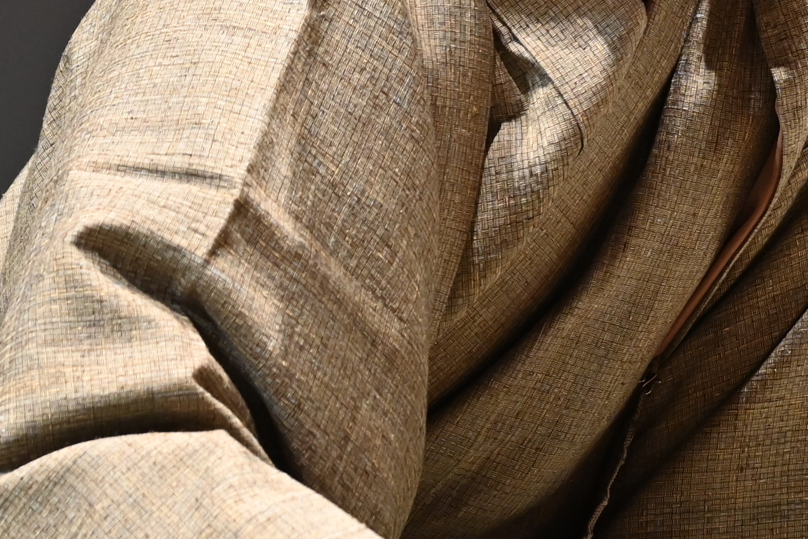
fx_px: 9830
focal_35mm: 438
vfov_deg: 3.1
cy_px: 56
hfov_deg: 4.7
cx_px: 925
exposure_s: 1/125
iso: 1600
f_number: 4
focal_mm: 120
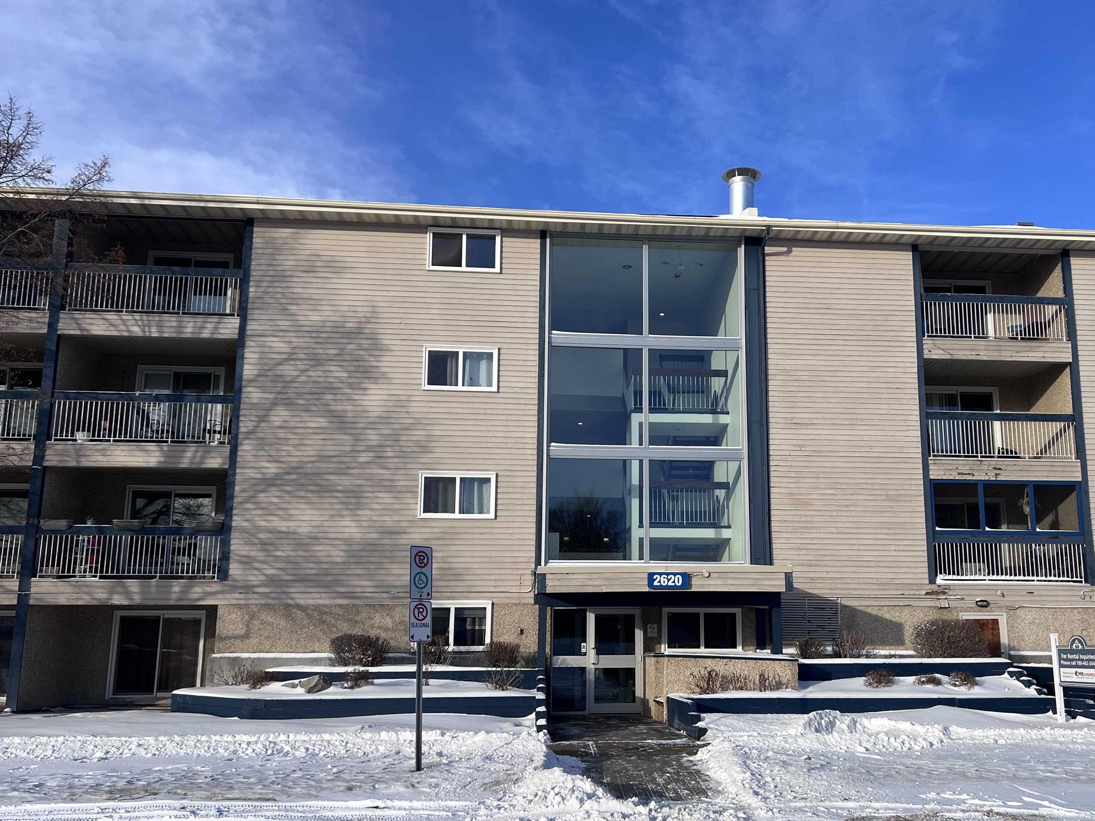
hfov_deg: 56.5
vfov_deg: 44.1
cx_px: 638
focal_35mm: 32
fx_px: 1012
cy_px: 448
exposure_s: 1/3257
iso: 50
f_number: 1.5
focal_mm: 5.7
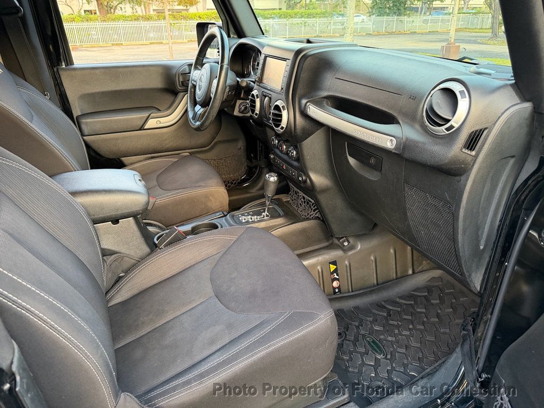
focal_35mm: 24
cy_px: 204
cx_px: 272
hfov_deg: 71.6
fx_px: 377
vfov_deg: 56.8
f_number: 1.78
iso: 250
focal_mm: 6.76
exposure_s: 1/60
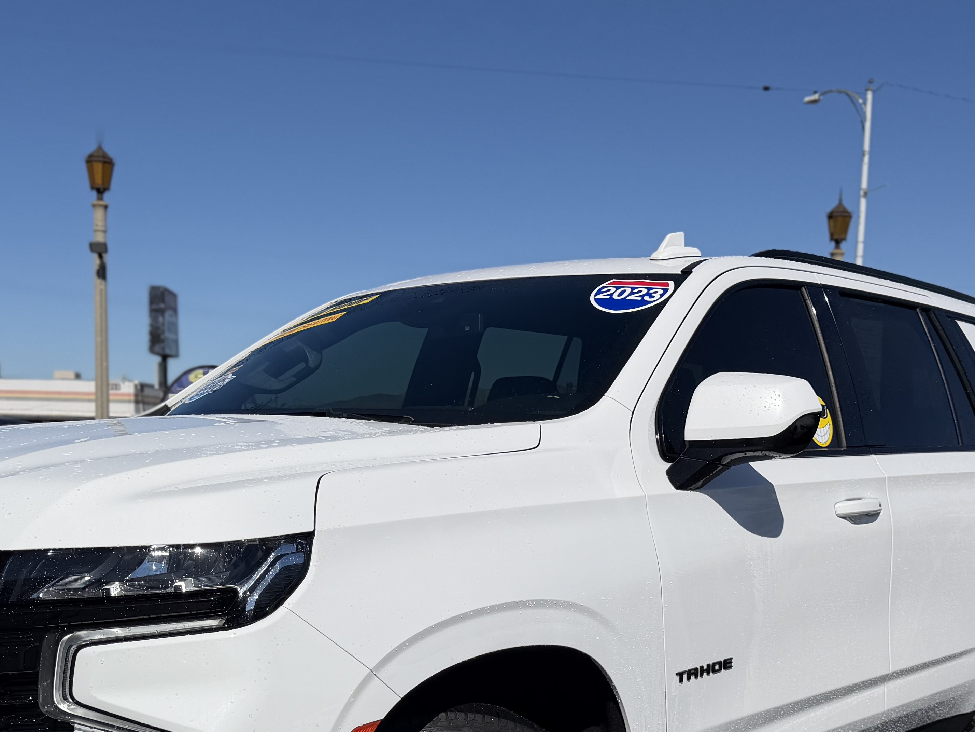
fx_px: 1352
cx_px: 506
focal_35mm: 48
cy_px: 570
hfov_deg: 39.7
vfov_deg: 29.7
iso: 80
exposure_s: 1/14286
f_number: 1.78
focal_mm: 6.76
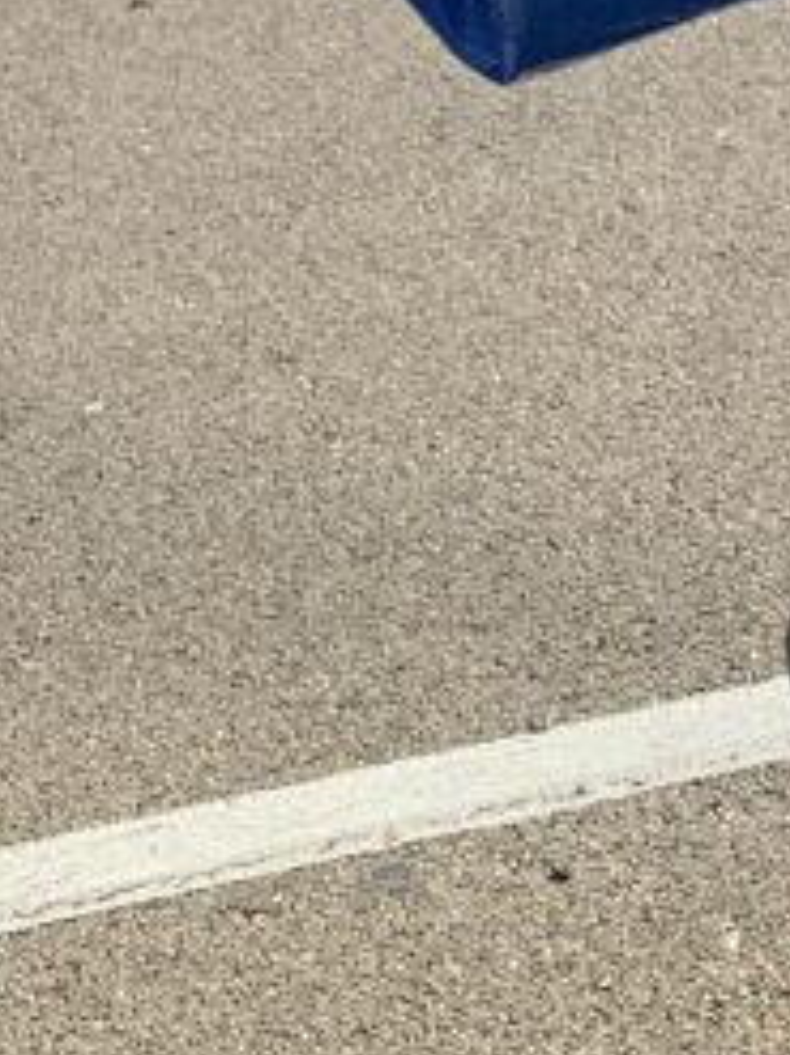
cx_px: 1631
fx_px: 3289
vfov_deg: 17.2
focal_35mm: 108
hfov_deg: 12.0
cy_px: -290
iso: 25
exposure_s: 1/1689
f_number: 1.8
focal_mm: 4.25
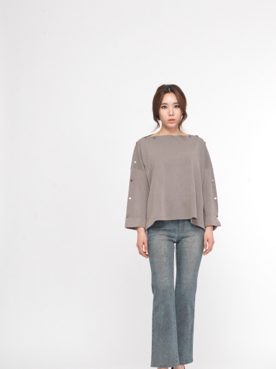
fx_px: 777
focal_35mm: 73
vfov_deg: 26.7
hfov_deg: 20.1
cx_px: 151
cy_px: 209
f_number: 9
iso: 100
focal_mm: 80
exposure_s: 1/250
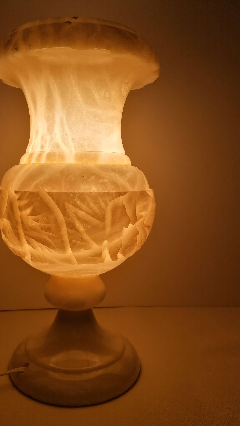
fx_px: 339
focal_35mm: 30
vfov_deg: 64.3
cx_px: 86
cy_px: 215
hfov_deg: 38.6
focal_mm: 4.75
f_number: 1.8
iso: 50
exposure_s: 1/151
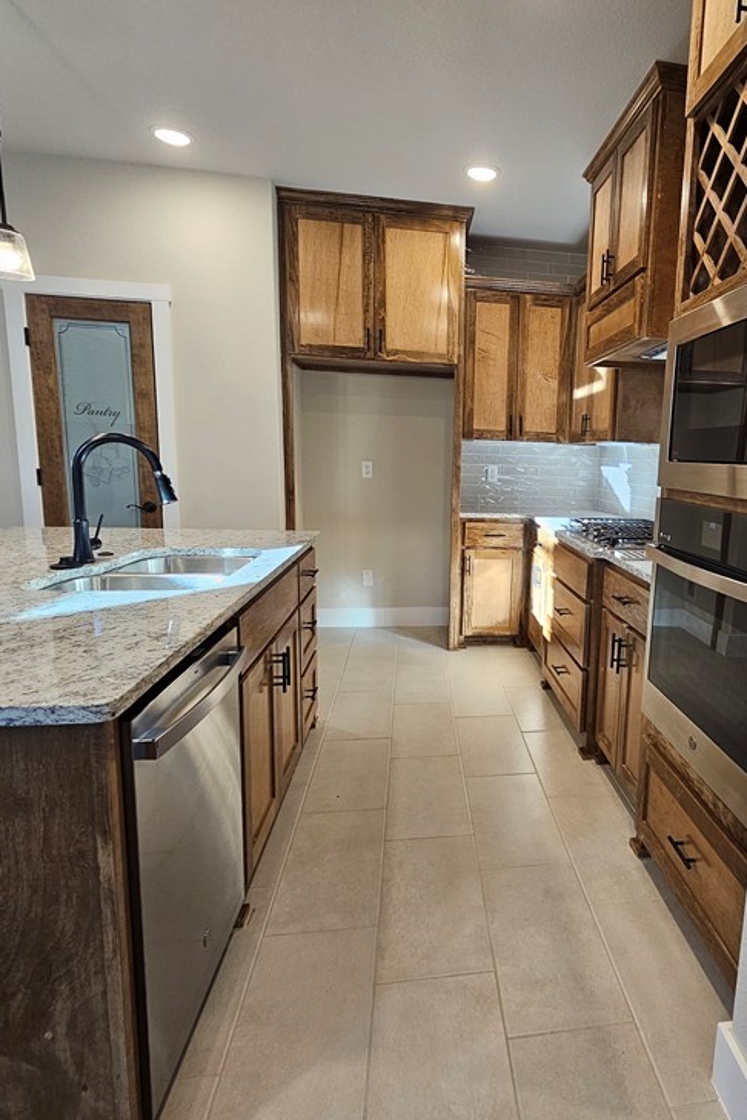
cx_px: 533
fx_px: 591
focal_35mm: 19
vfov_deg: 86.9
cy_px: 562
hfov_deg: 61.9
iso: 125
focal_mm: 2.2
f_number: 2.2
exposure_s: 1/60
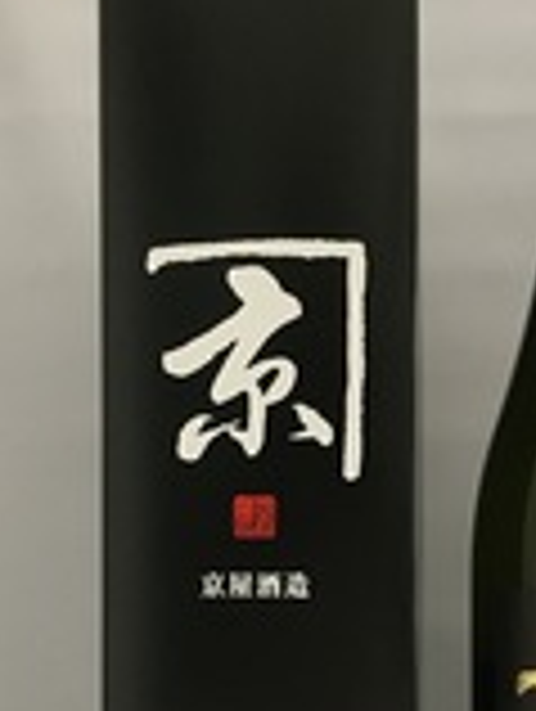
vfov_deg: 28.7
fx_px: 1359
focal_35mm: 66
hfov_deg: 22.0
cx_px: 428
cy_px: 576
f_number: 2.2
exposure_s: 1/15
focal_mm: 4.15
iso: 250
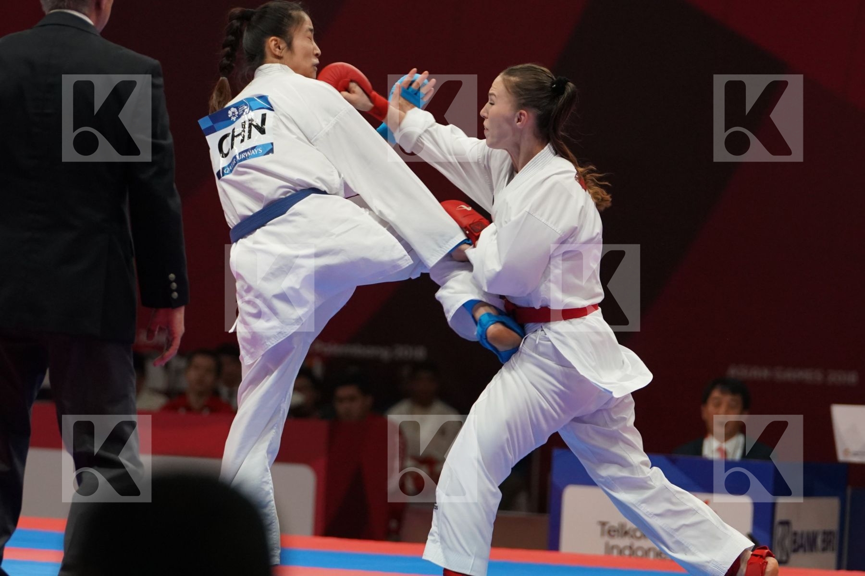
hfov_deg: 8.2
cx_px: 432
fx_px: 6006
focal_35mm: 250
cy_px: 288
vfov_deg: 5.5
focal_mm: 167
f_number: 4
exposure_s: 1/1000
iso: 2500
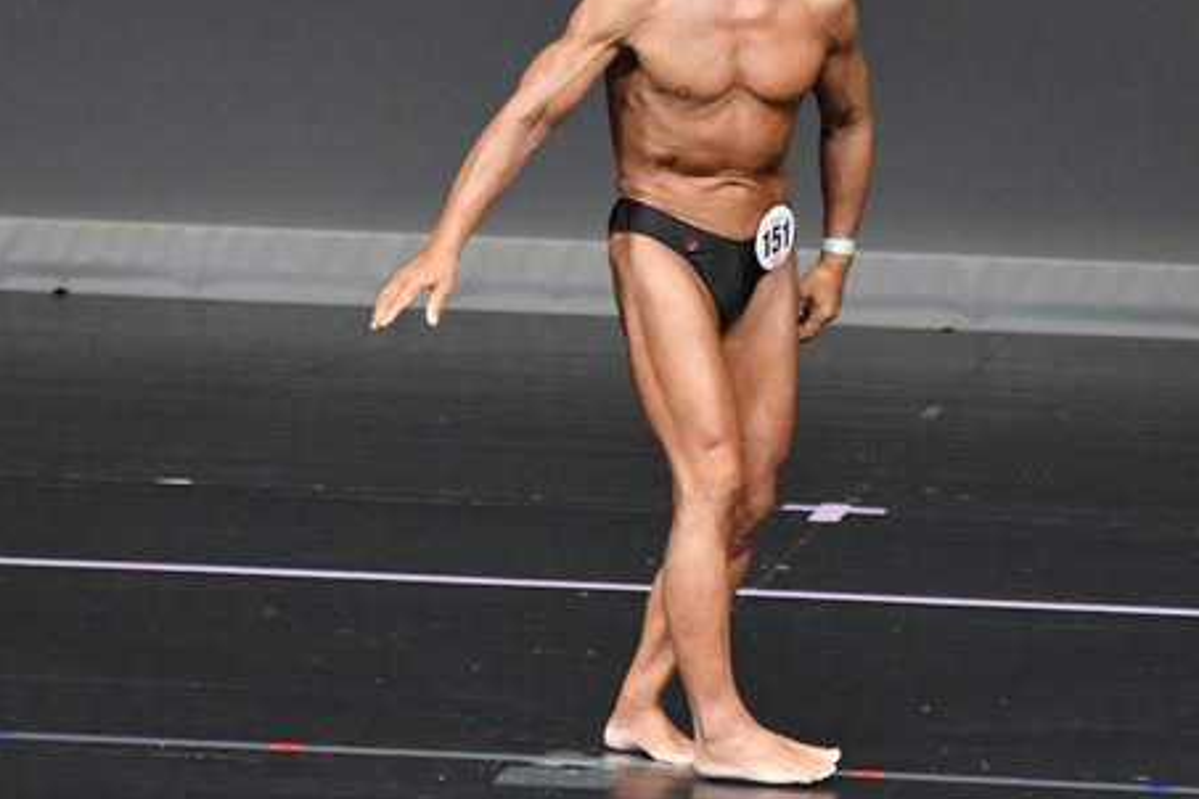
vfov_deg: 2.3
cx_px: 597
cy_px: 257
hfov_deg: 3.5
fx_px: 19649
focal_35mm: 590
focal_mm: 230
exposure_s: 1/400
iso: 4000
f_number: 5.6
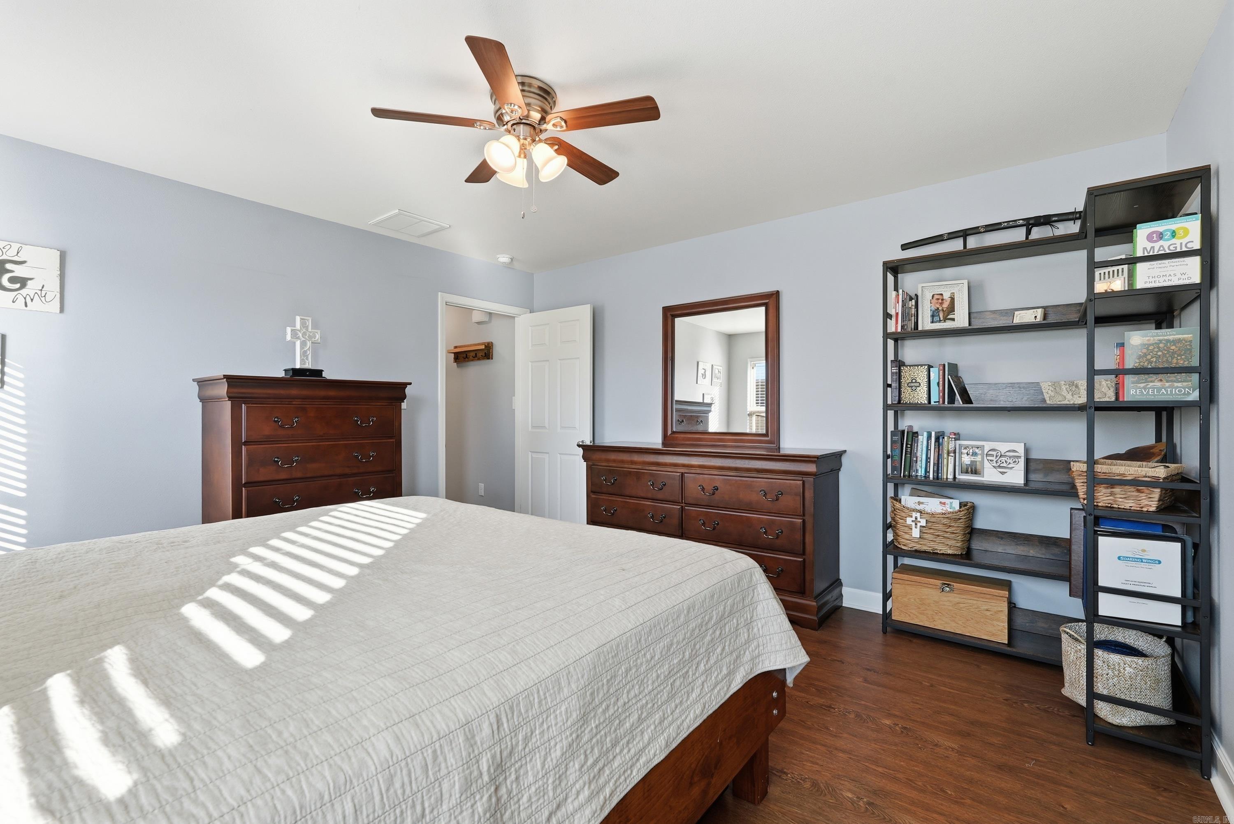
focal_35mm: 16
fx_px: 549
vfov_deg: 73.8
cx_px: 617
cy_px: 412
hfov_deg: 96.7
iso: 250
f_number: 9
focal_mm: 16
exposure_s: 1/60
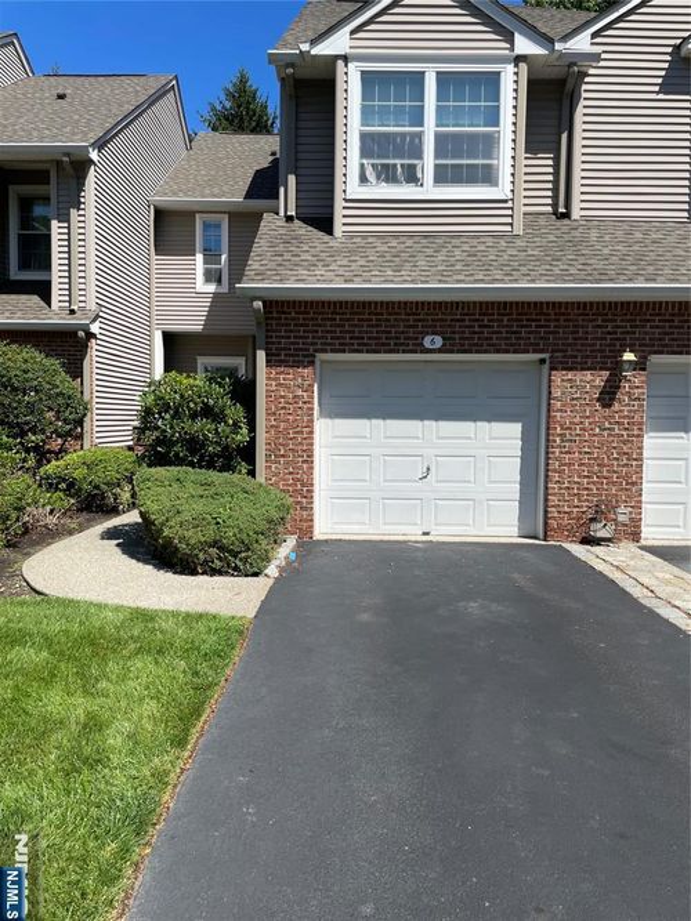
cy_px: 460
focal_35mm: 26
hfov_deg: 53.0
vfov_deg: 67.3
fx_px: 692
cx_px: 346
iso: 32
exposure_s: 1/3300
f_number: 1.6
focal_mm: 4.2
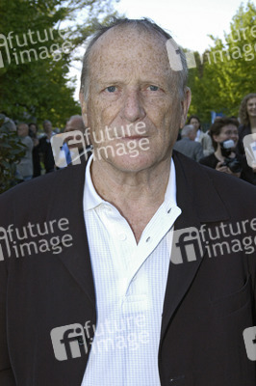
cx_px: 128
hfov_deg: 25.7
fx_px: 561
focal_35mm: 52
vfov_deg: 37.9
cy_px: 193
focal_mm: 35
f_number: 8
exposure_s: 1/160
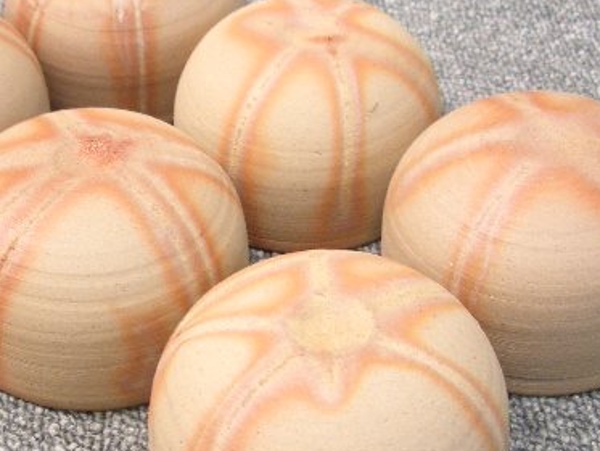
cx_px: 257
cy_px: 254
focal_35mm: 60
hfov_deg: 32.1
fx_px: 1040
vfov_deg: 24.4
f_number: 2.6
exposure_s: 1/10
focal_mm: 5.8
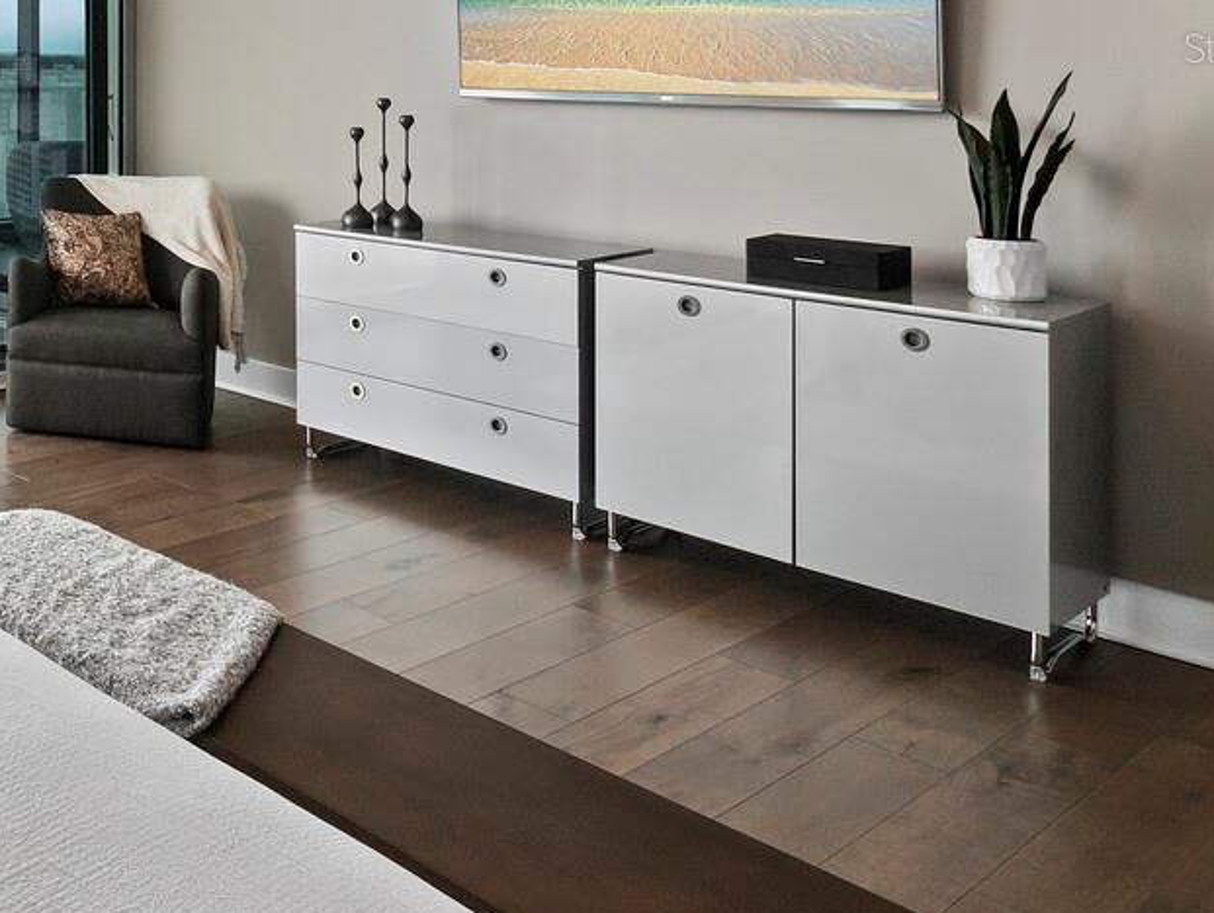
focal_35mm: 36
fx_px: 1264
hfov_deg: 39.4
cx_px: -194
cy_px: 47
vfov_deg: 36.5
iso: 250
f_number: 11
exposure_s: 1/13
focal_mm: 7
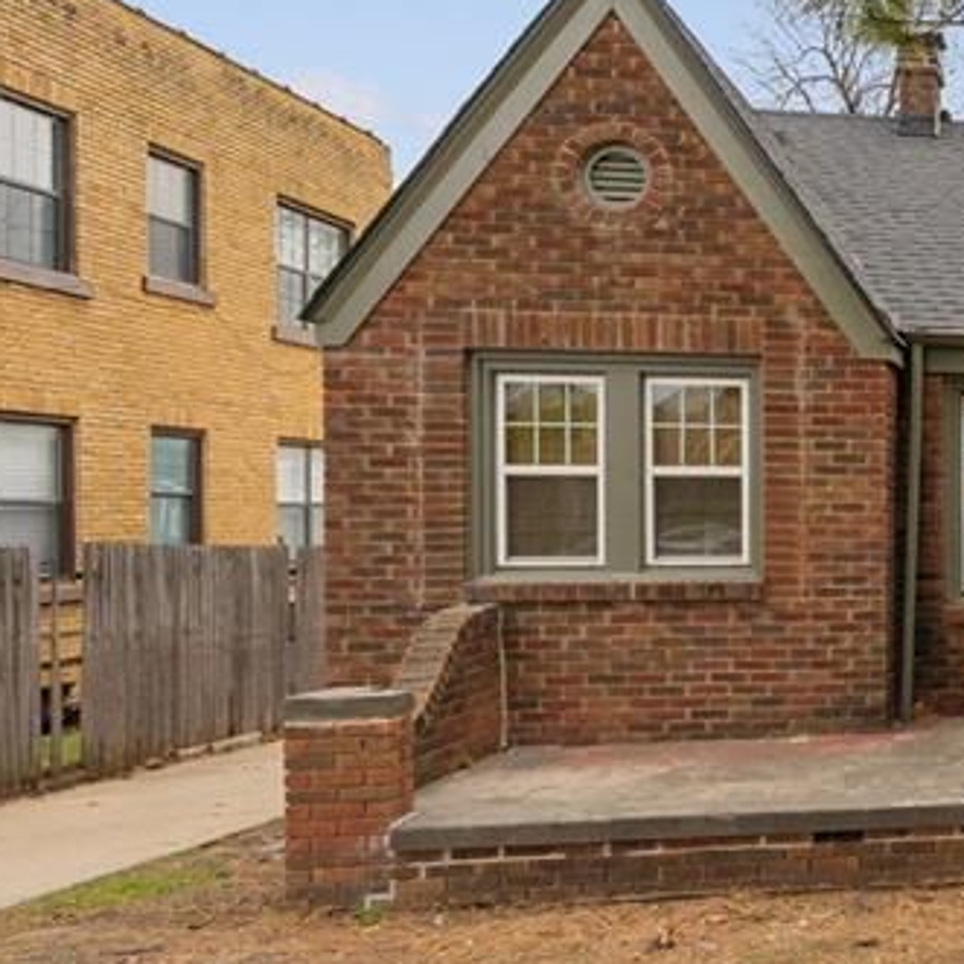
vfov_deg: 39.9
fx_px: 1323
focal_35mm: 42
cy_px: 548
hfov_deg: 28.8
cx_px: 1379
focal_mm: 16
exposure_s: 1/400
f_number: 10
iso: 500
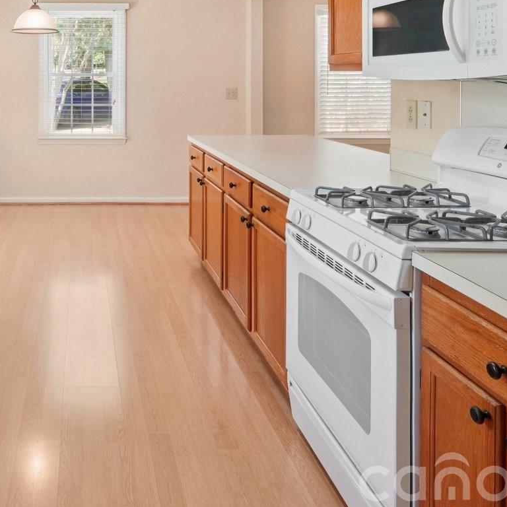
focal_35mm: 34
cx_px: 81
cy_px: 83
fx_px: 563
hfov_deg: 45.3
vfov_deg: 45.3
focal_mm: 10
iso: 400
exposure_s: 1/8
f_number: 8
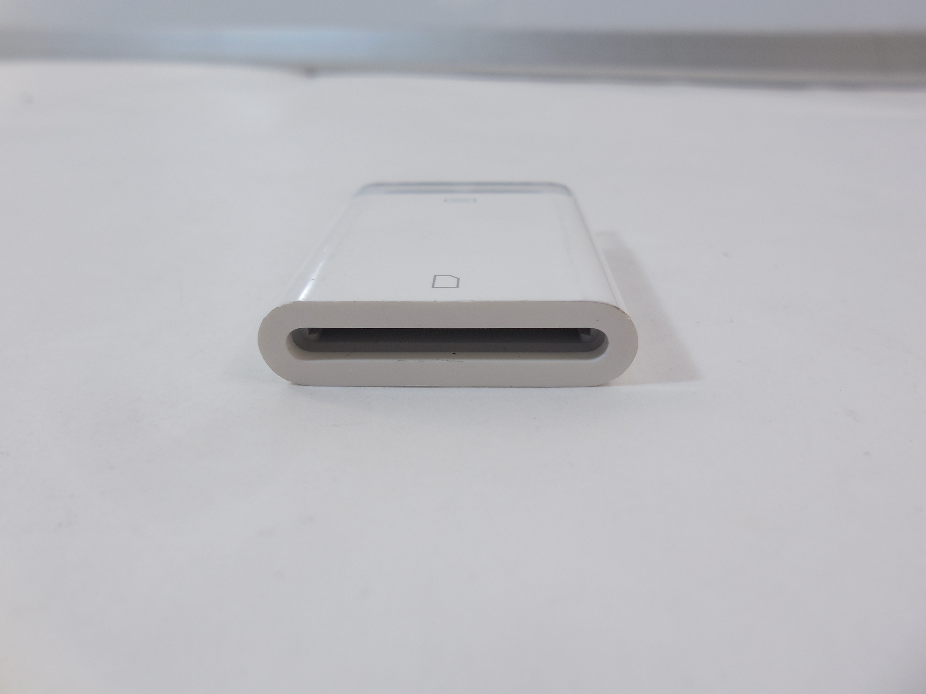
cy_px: 347
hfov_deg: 67.3
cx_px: 463
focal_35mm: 26
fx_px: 696
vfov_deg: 53.1
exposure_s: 1/50
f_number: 3.5
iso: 125
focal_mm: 4.6
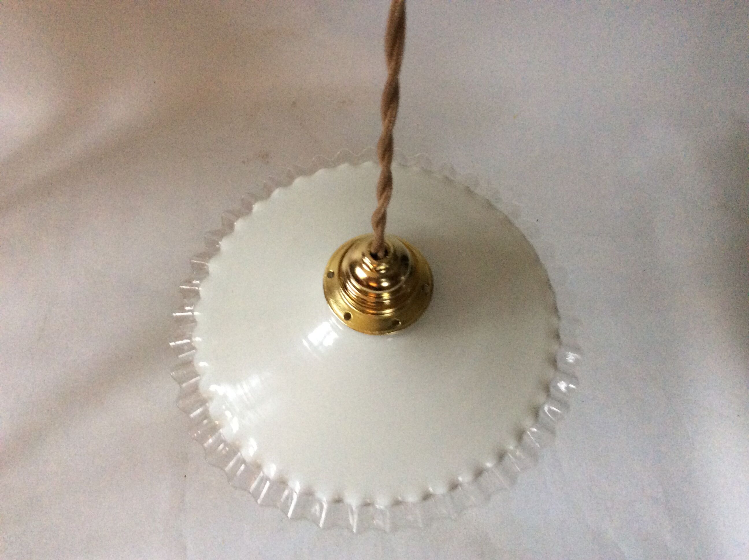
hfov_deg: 56.9
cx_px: 374
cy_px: 280
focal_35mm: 32
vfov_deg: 44.1
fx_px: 691
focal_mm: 3.3
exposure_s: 1/25
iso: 250
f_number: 2.4
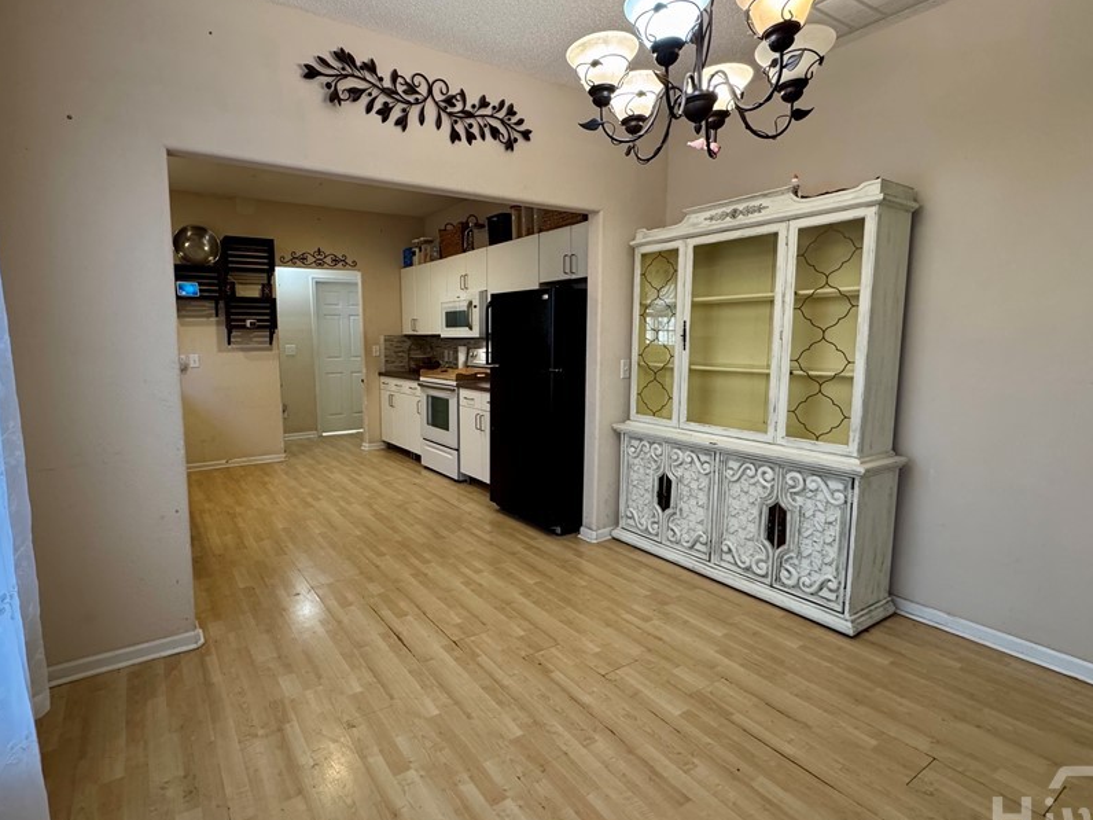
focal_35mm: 18
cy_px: 401
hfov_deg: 87.3
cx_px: 478
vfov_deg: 71.6
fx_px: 568
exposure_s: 1/60
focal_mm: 2.22
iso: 250
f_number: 2.2
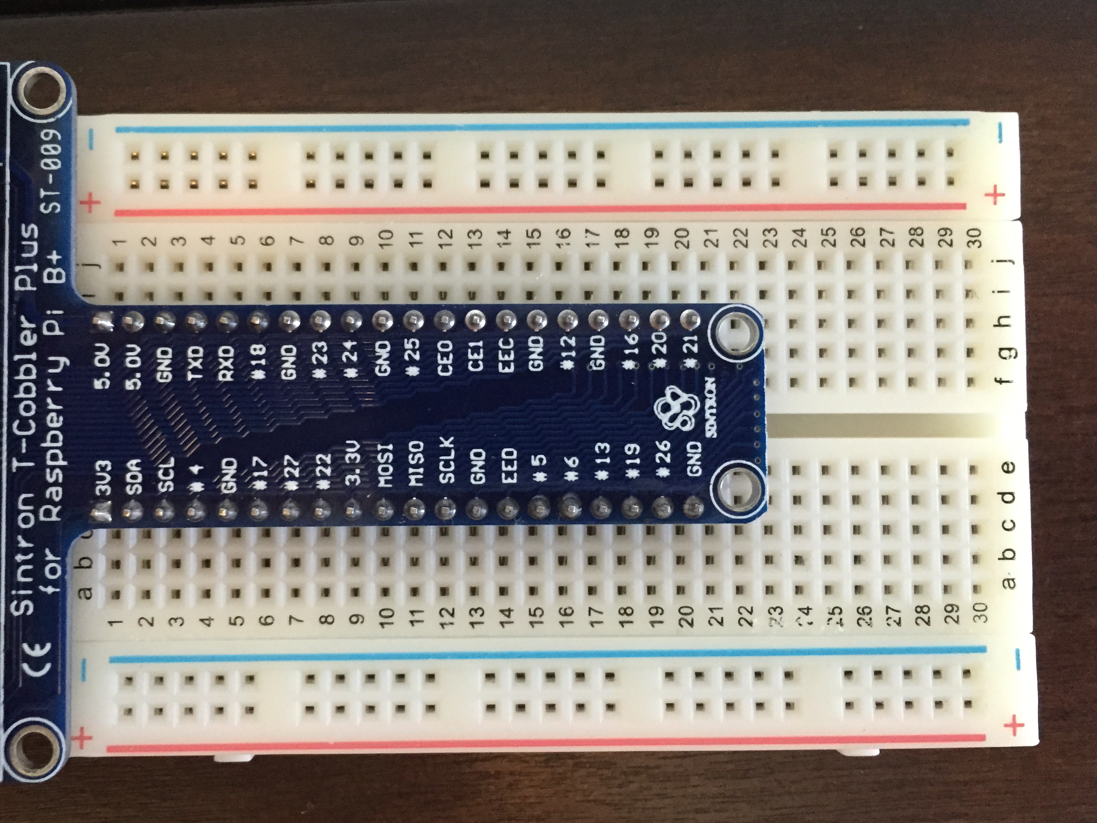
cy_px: 346
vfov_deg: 39.6
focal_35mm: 36
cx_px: 454
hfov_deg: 51.1
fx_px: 1141
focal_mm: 4.15
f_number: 2.2
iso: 320
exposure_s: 1/15
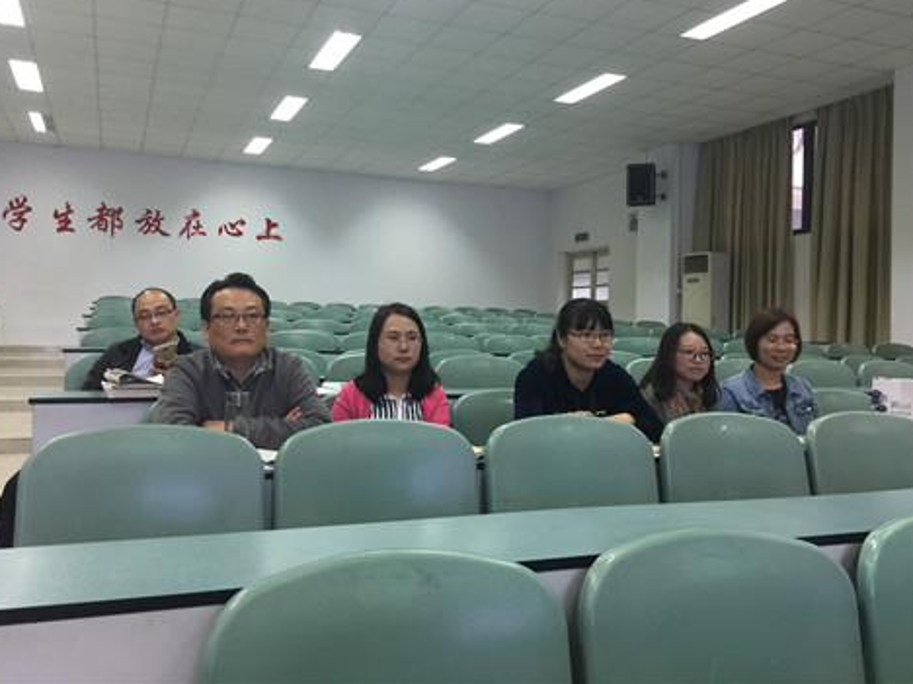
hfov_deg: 58.3
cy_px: 321
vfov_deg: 45.4
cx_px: 431
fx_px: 818
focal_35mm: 31
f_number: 2.2
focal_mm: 4.15
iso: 100
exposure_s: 1/17
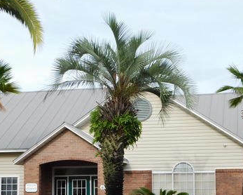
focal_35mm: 72
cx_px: 127
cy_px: 159
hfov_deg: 26.4
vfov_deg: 21.0
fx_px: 518
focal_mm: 7.1
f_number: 3.6
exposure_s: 1/500
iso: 125
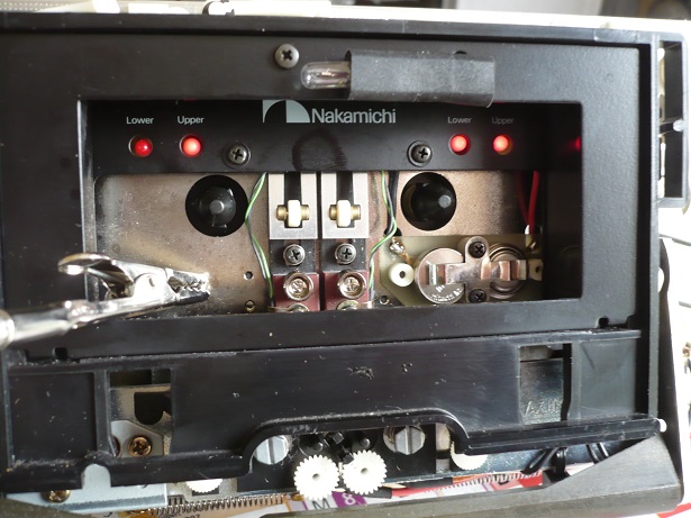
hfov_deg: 52.6
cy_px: 259
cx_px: 346
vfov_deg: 40.7
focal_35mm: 35
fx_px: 699
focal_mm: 5.8
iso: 200
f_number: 2.8
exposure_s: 1/13
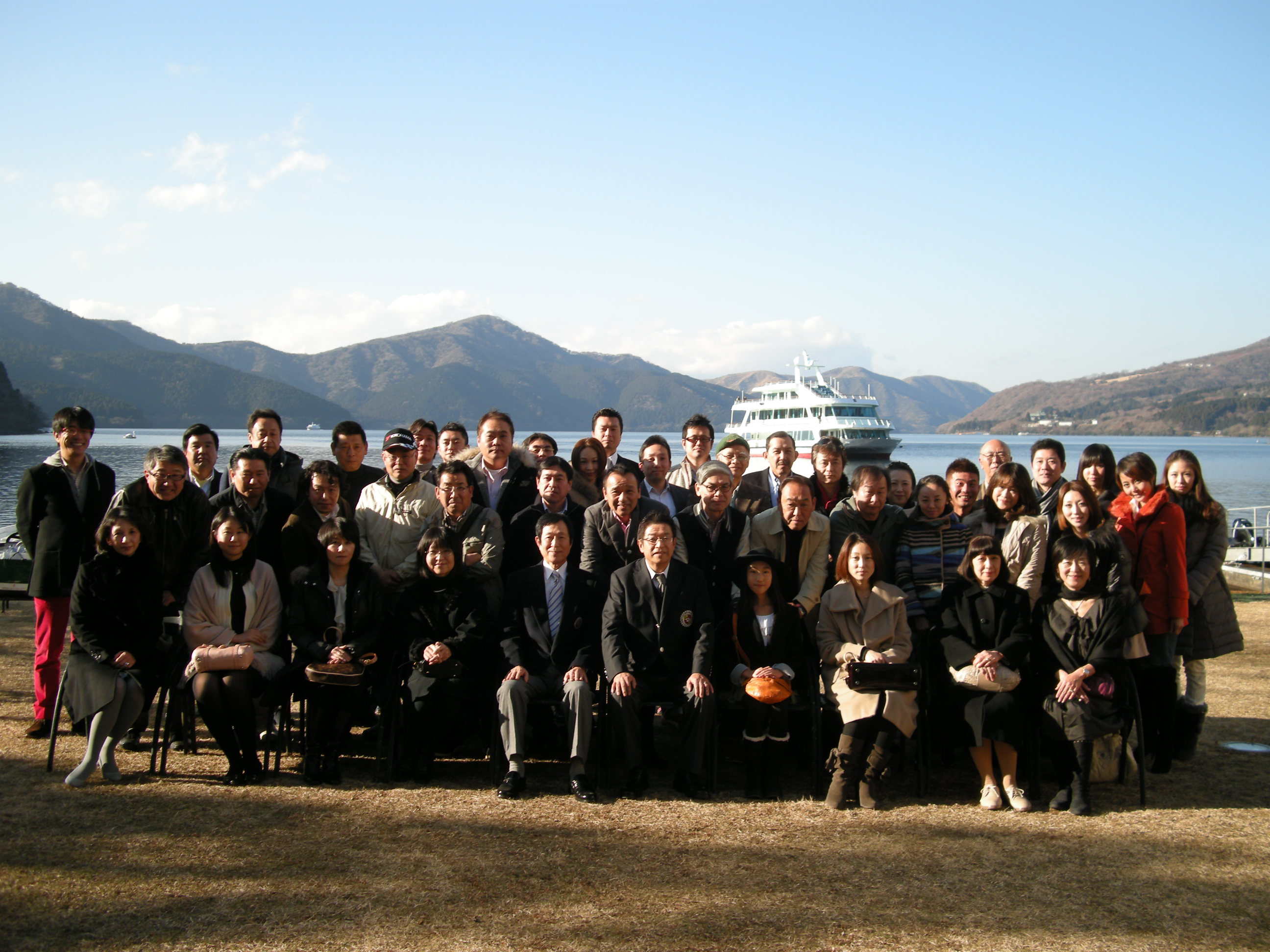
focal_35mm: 37
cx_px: 635
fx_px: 1357
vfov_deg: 38.7
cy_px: 476
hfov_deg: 50.1
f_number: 2.8
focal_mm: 7.9
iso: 64
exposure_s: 1/466
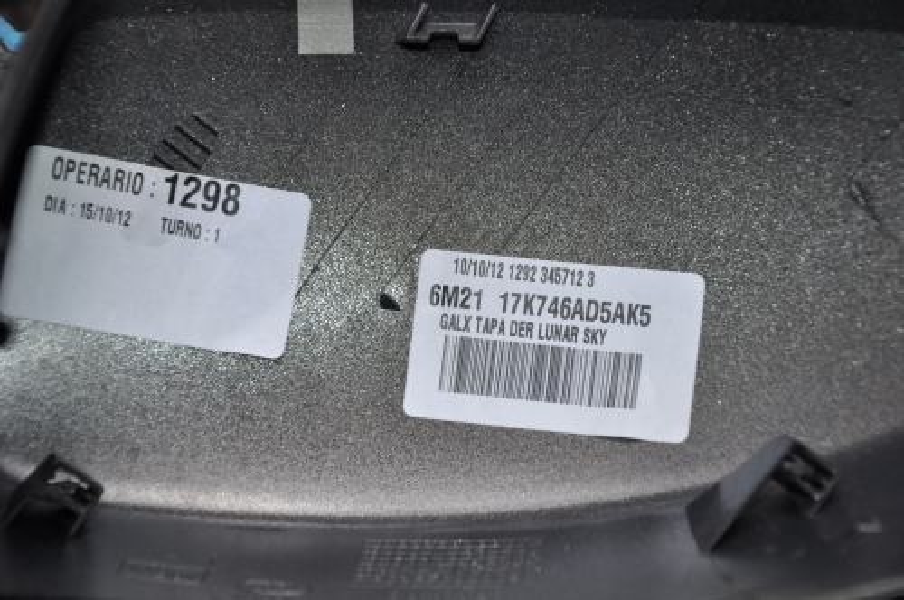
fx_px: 3009
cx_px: 452
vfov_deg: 11.4
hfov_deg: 17.1
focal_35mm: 120
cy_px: 300
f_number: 5.3
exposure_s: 1/125
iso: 400
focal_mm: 80
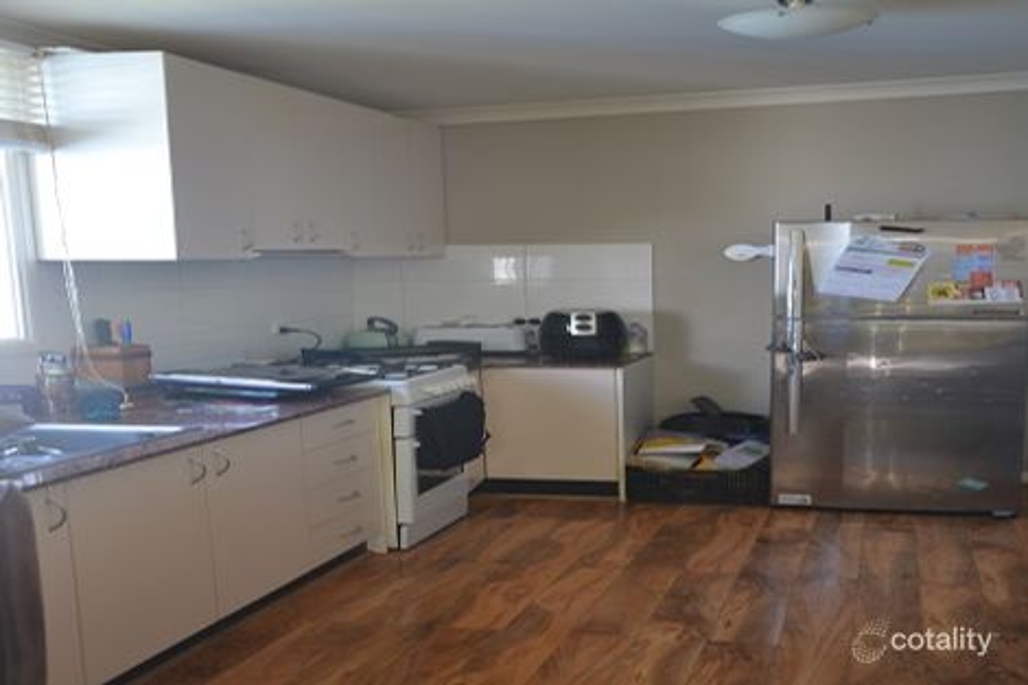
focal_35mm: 36
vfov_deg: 36.8
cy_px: 342
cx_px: 514
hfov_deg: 53.1
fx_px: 1028
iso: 400
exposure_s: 1/60
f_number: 4
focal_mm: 24
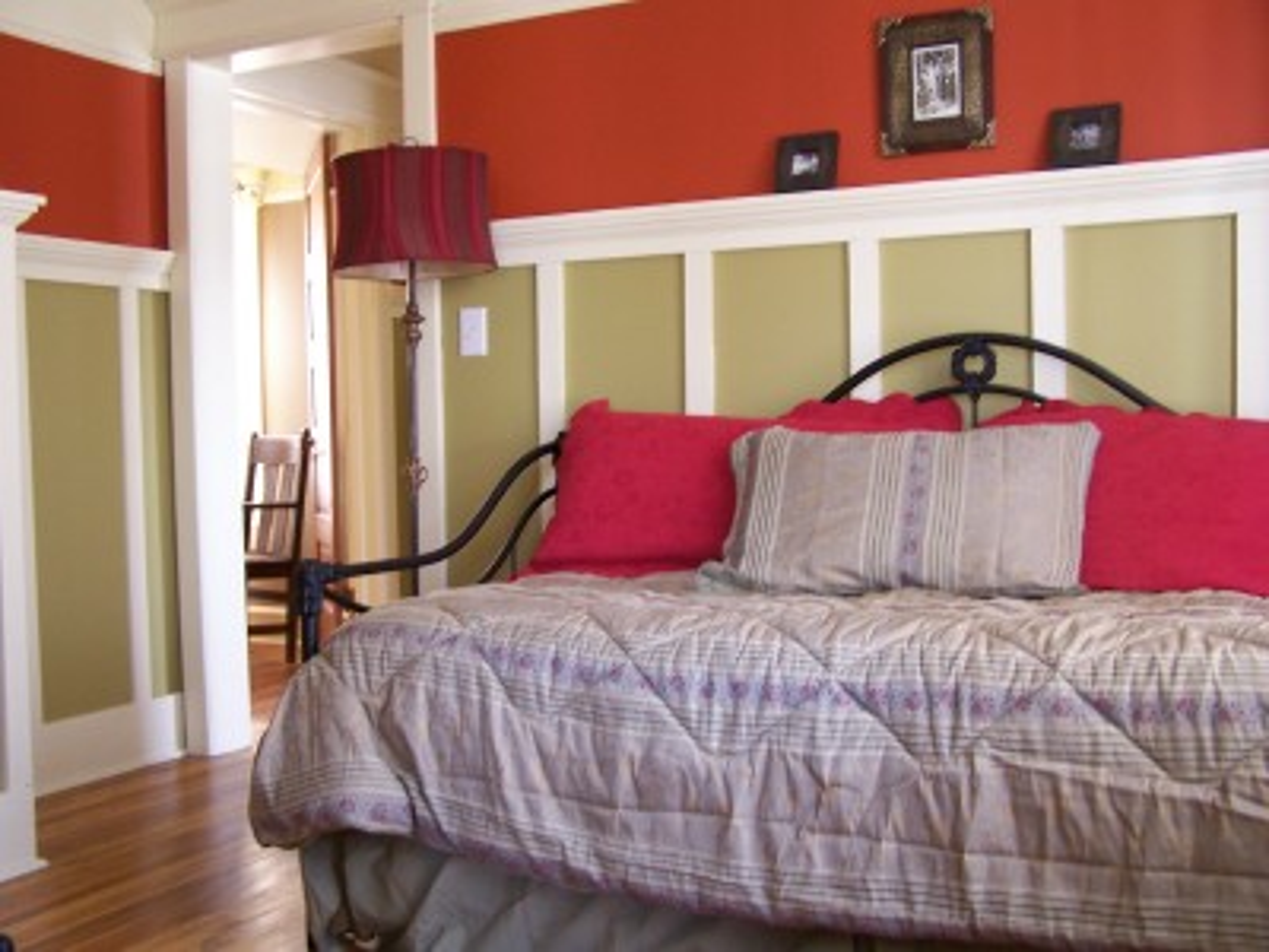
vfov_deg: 37.7
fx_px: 1393
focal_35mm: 38
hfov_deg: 49.0
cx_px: 634
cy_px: 476
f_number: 2.8
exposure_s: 1/10
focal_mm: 6.3
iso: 140
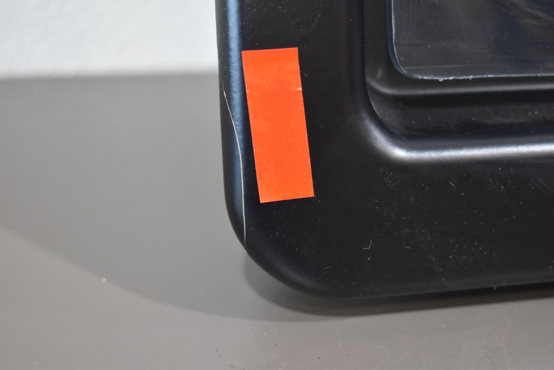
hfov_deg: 29.9
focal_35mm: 68
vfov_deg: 20.2
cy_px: 185
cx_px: 277
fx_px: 1039
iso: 1000
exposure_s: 1/60
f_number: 5
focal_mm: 45
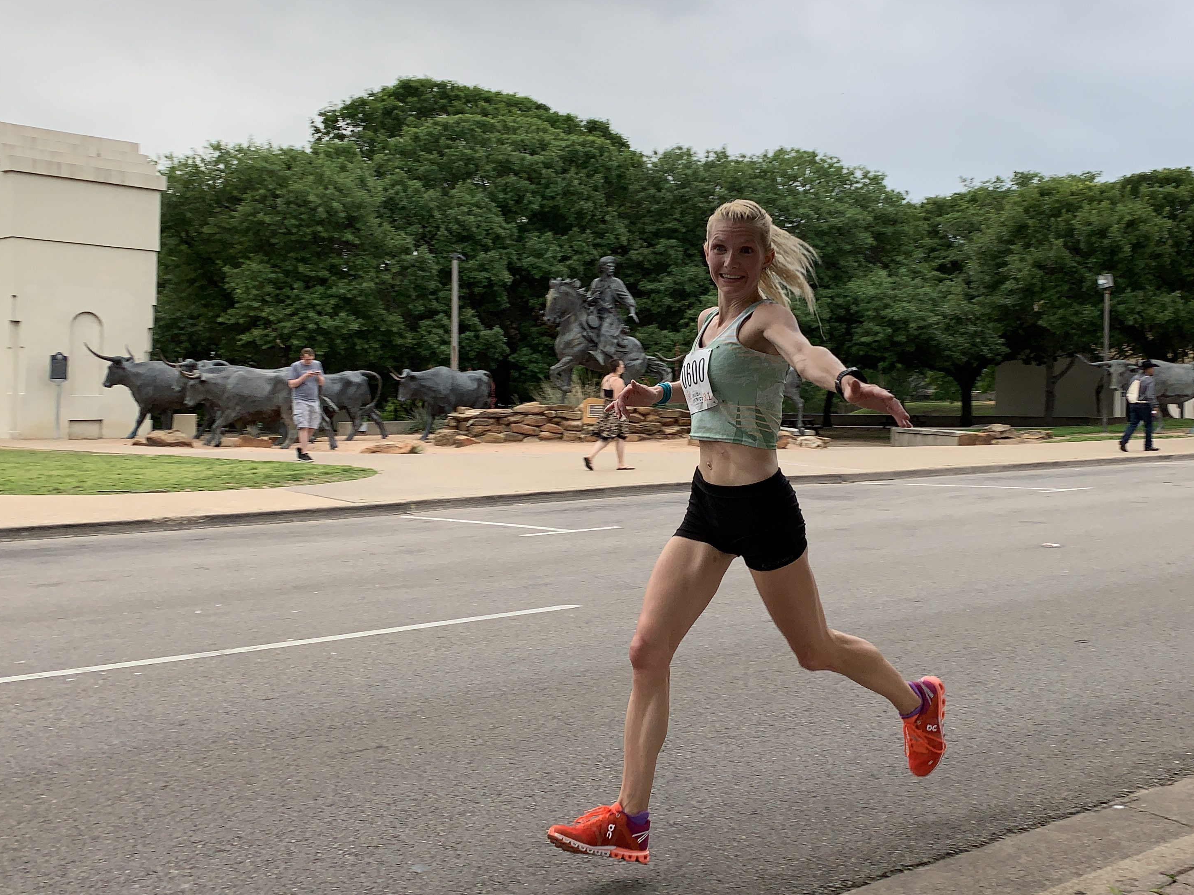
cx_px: 693
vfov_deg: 39.6
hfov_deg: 51.1
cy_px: 407
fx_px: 1242
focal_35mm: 36
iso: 25
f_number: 1.8
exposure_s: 1/338
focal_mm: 4.25
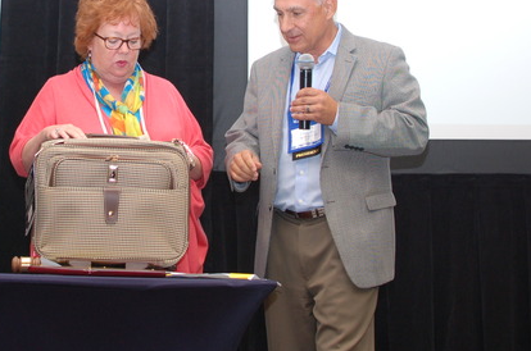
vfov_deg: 15.2
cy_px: 77
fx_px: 1307
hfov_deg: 22.7
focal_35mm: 89
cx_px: 122
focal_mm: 35
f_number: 4
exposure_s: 1/60
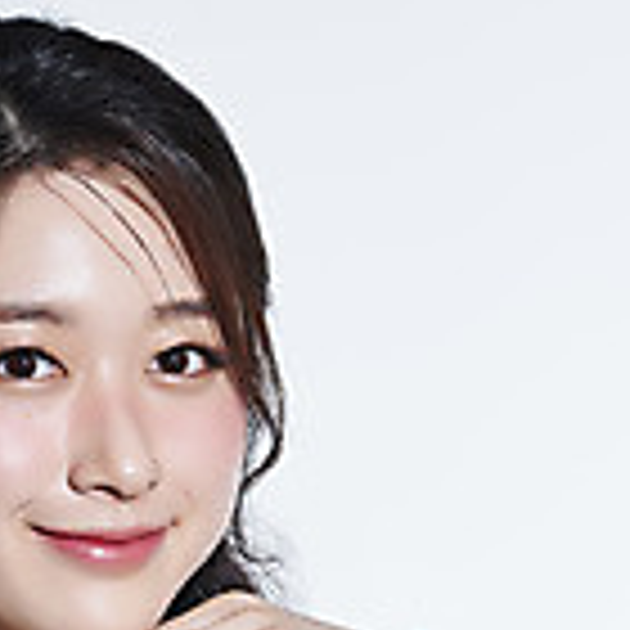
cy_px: 670
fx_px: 5251
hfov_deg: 6.9
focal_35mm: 255
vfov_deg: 6.8
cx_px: 92
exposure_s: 1/100
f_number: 8
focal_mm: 105
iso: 500
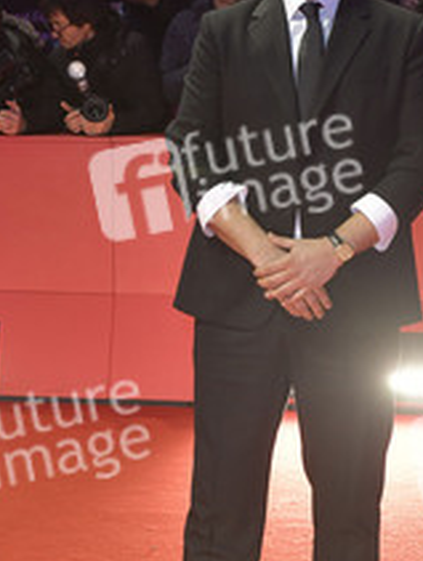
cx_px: 303
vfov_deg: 24.4
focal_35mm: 80
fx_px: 1300
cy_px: 311
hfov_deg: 18.4
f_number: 5.6
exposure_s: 1/200
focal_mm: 44
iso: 1250
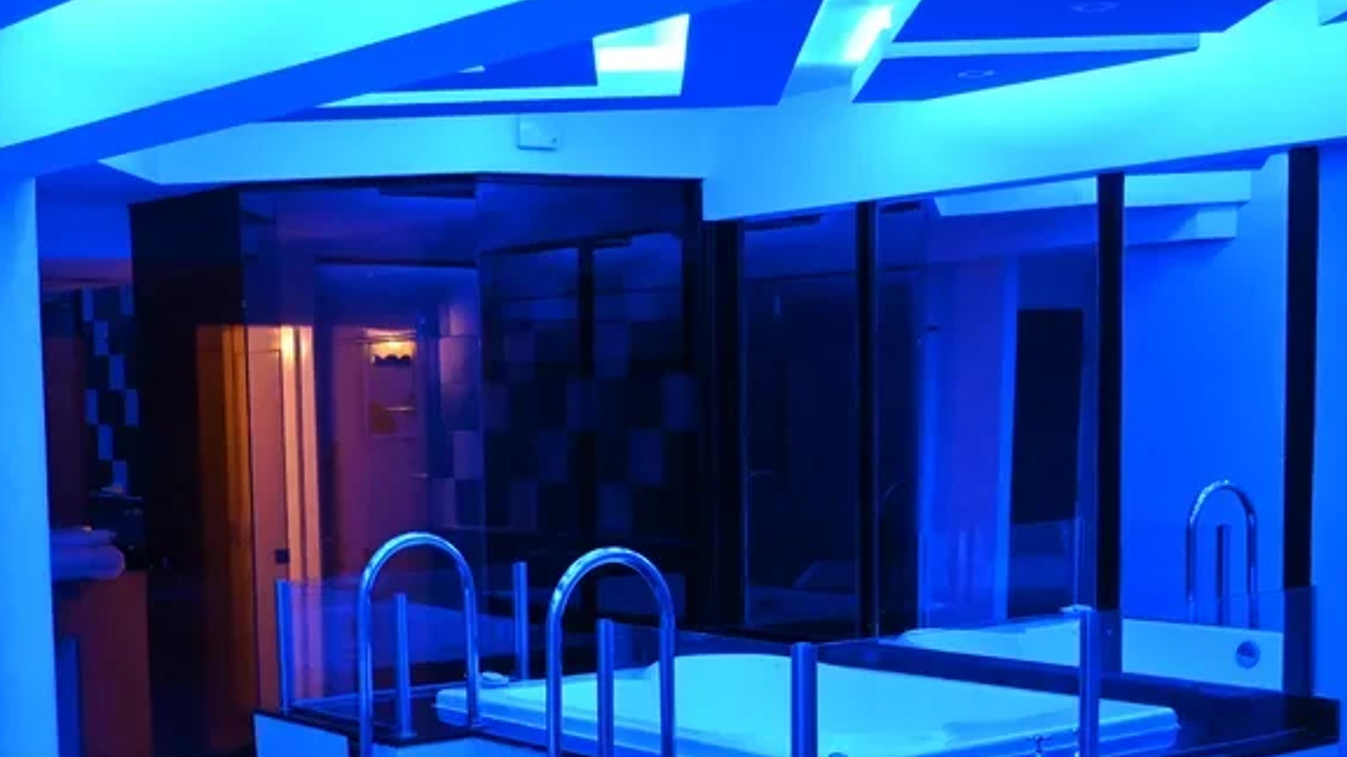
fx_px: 2000
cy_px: 629
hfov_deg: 37.0
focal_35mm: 56
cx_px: 511
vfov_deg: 21.1
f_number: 3.5
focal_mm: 16
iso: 6400
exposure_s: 1/60
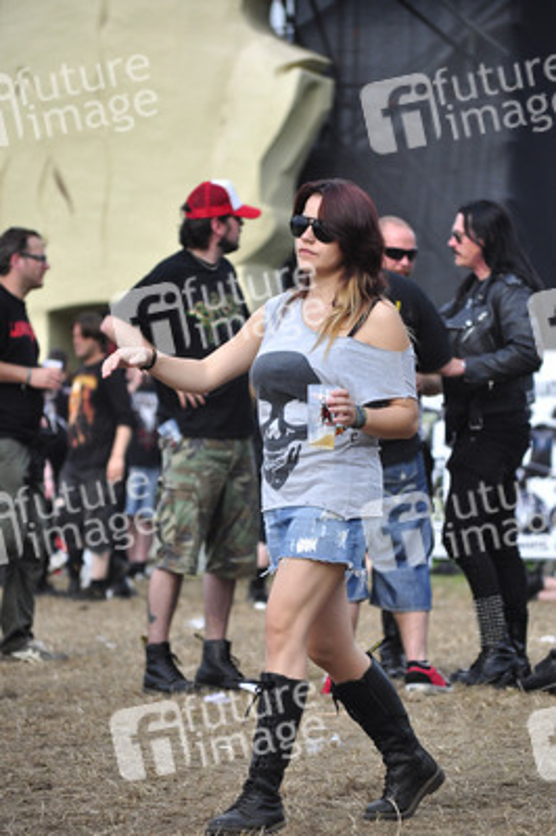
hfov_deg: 6.8
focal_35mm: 202
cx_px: 278
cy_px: 418
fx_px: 4699
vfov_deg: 10.2
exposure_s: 1/1000
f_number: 5
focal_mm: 135
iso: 640
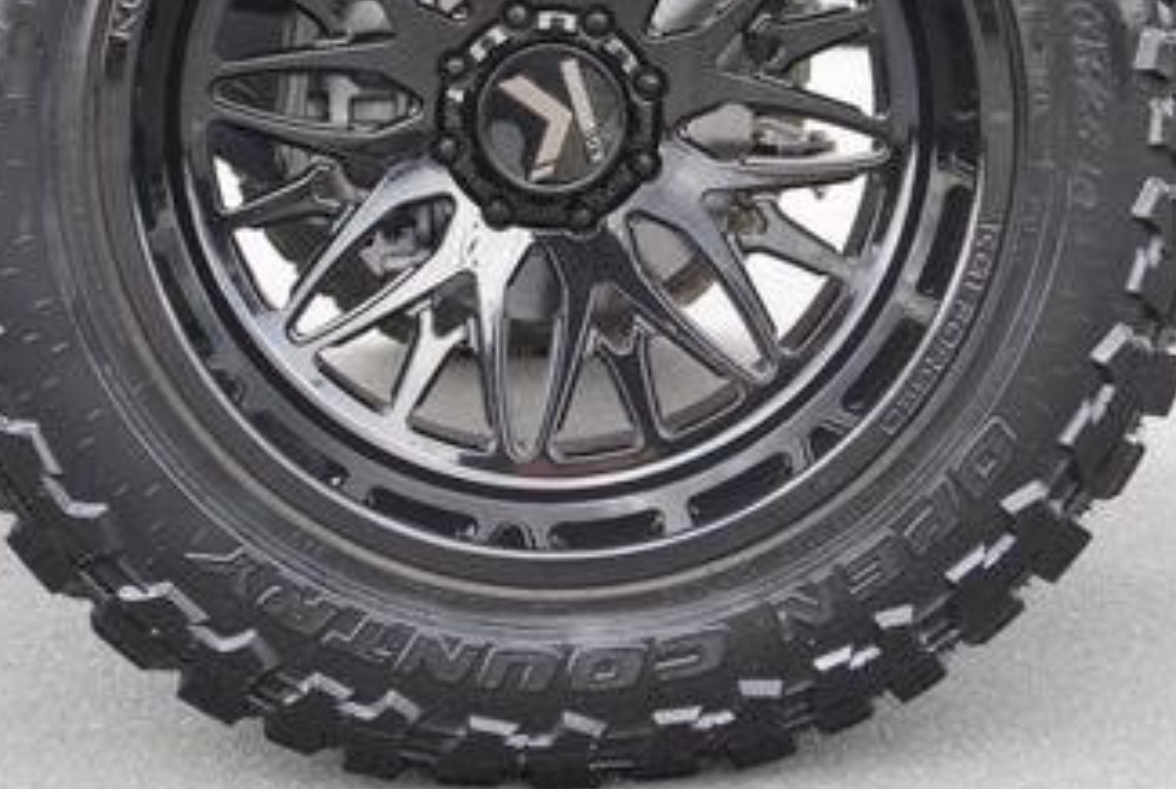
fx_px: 2028
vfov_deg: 21.5
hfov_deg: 32.3
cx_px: 557
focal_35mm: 62
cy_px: 80
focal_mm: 21
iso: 100
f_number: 4
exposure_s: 1/60
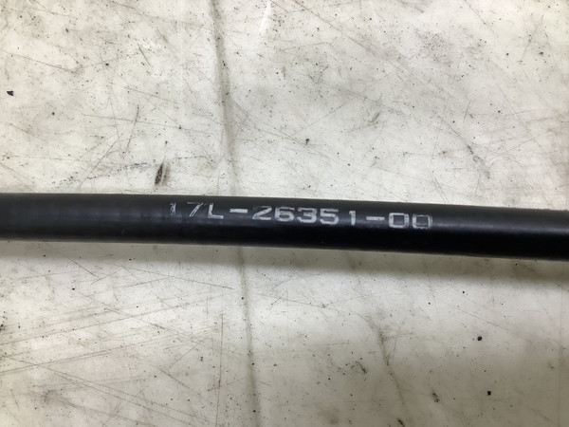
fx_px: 510
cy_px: 214
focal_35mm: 31
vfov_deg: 45.4
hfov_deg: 58.4
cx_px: 284
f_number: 2.4
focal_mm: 3.3
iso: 100
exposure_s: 1/60
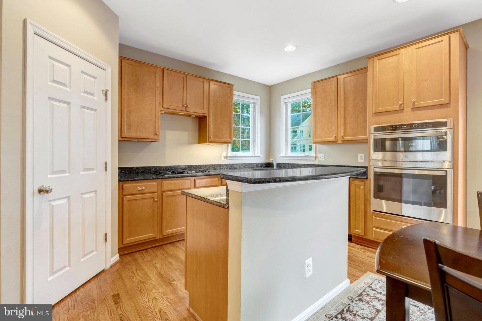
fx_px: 214
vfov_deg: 73.7
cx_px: 241
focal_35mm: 16
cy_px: 160
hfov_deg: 96.7
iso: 1250
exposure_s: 1/15
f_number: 8
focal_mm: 16
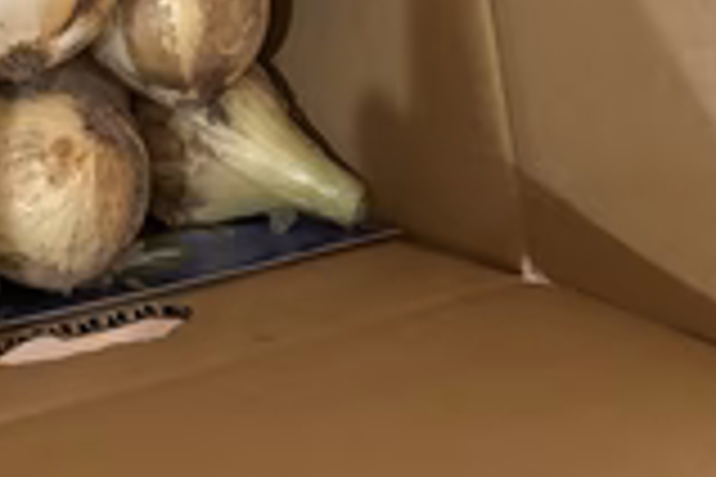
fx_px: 1352
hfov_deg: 28.4
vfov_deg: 16.4
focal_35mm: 68
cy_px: -414
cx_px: 63
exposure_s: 1/33
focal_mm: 5.96
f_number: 1.6
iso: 500
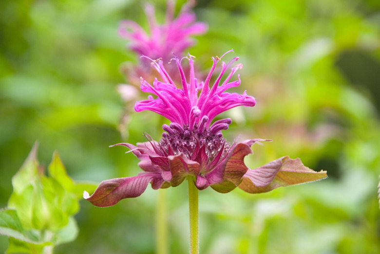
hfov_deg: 10.1
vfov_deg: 6.8
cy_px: 127
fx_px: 2140
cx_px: 190
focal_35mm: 202
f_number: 8
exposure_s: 1/90
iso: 200
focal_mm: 135
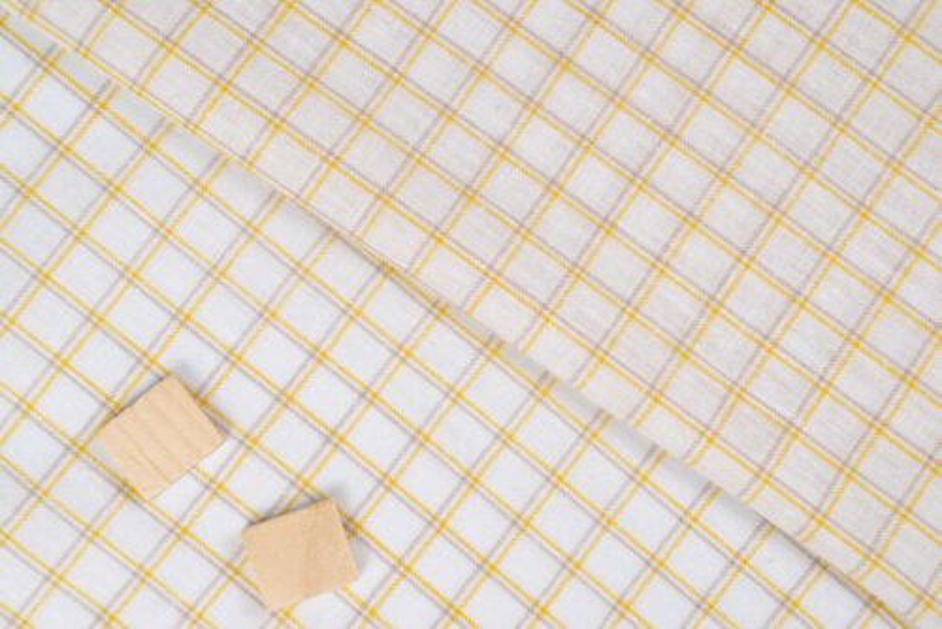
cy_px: 314
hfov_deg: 28.8
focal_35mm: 70
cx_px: 471
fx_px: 1833
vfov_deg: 19.5
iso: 50
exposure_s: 1/100
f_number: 11
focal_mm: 70
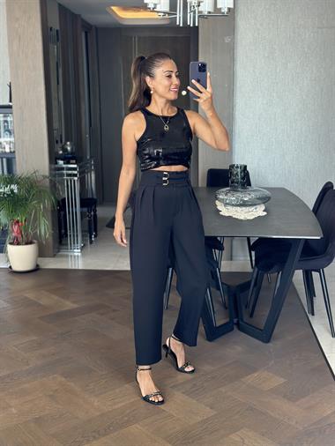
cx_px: 168
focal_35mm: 48
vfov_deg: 39.6
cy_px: 223
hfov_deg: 30.3
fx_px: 619
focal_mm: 6.86
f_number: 1.78
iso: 125
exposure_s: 1/92
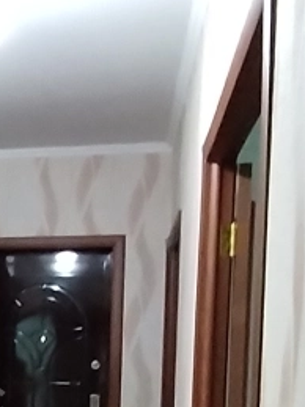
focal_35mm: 71
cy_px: 404
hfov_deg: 18.9
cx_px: -110
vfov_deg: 26.0
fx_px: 835
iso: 875
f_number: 2.2
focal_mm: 1.42
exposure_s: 1/16.7
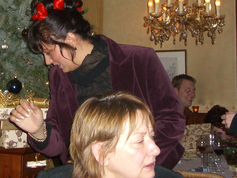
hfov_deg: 25.9
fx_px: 513
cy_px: 18
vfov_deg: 19.3
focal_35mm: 75
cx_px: 87
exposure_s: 1/60
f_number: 2.6
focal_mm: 5.8
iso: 100
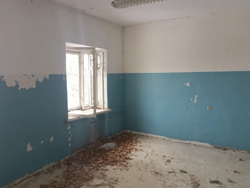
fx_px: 202
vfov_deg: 49.8
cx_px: 117
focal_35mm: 28
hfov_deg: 63.3
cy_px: 93
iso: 160
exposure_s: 1/50
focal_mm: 4.71
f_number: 1.7
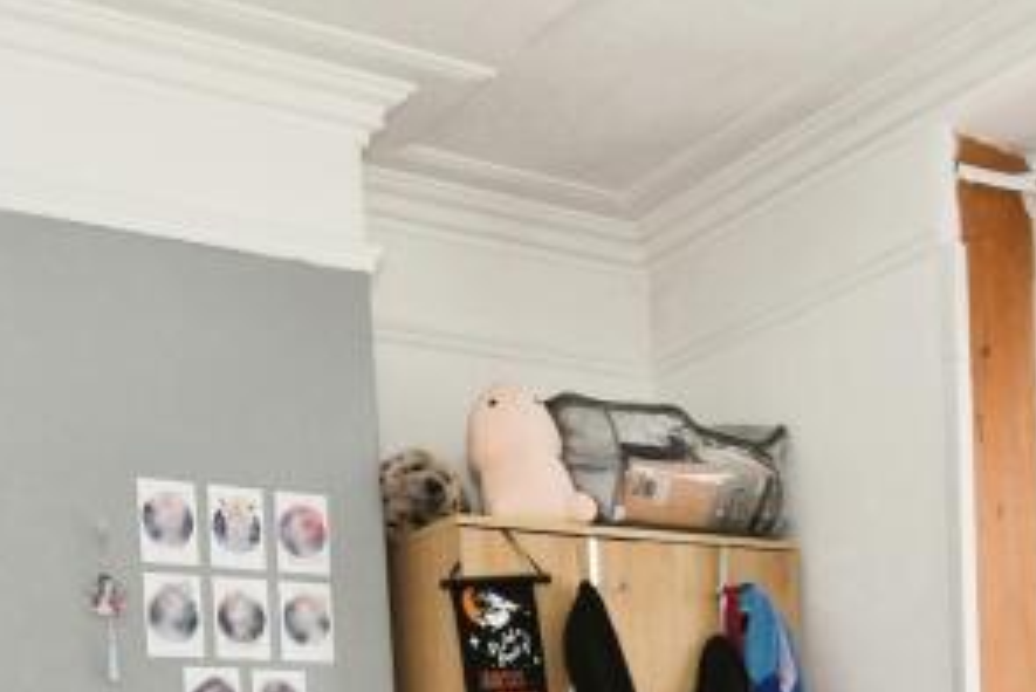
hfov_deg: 38.0
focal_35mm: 52
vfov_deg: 22.4
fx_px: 1497
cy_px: 968
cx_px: 632
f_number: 7.1
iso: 800
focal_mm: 10
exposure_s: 1/60
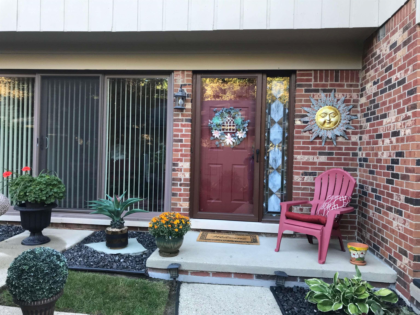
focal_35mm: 28
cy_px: 158
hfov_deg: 63.4
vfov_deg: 49.7
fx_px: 340
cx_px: 210
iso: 32
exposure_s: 1/60
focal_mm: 3.99
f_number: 1.8
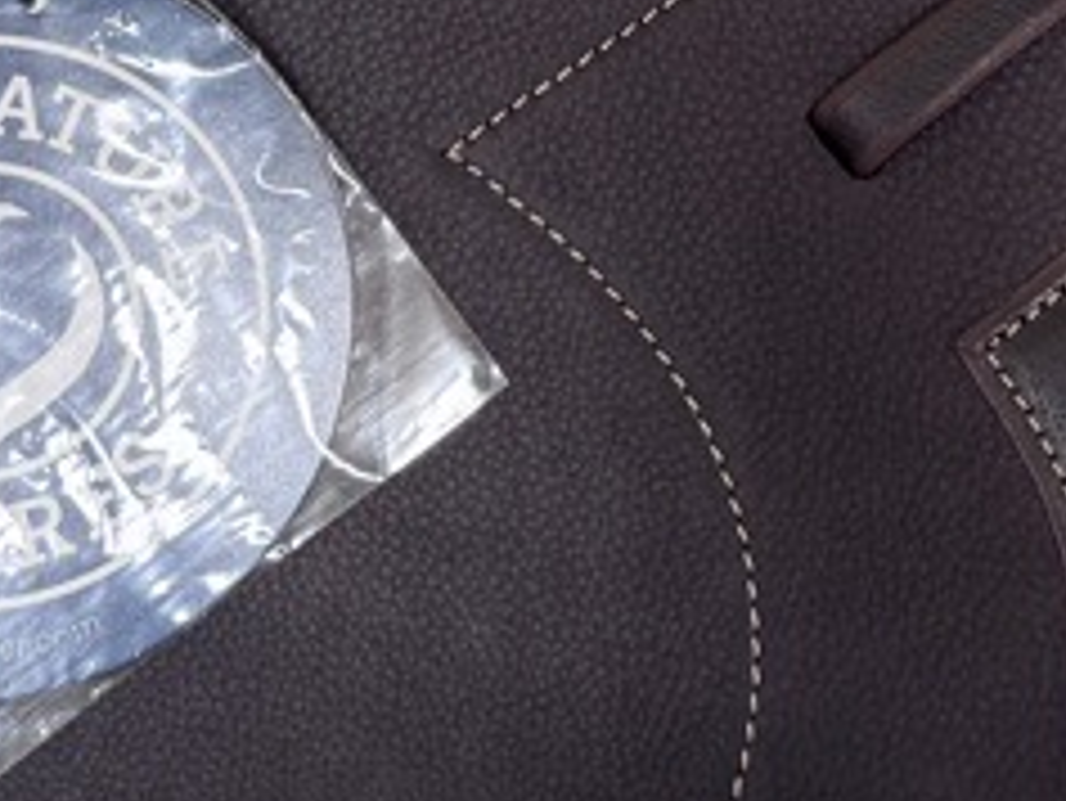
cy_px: -29
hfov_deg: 21.5
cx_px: 670
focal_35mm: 91
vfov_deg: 15.9
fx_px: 2804
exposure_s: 1/121
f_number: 1.78
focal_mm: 6.76
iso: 160
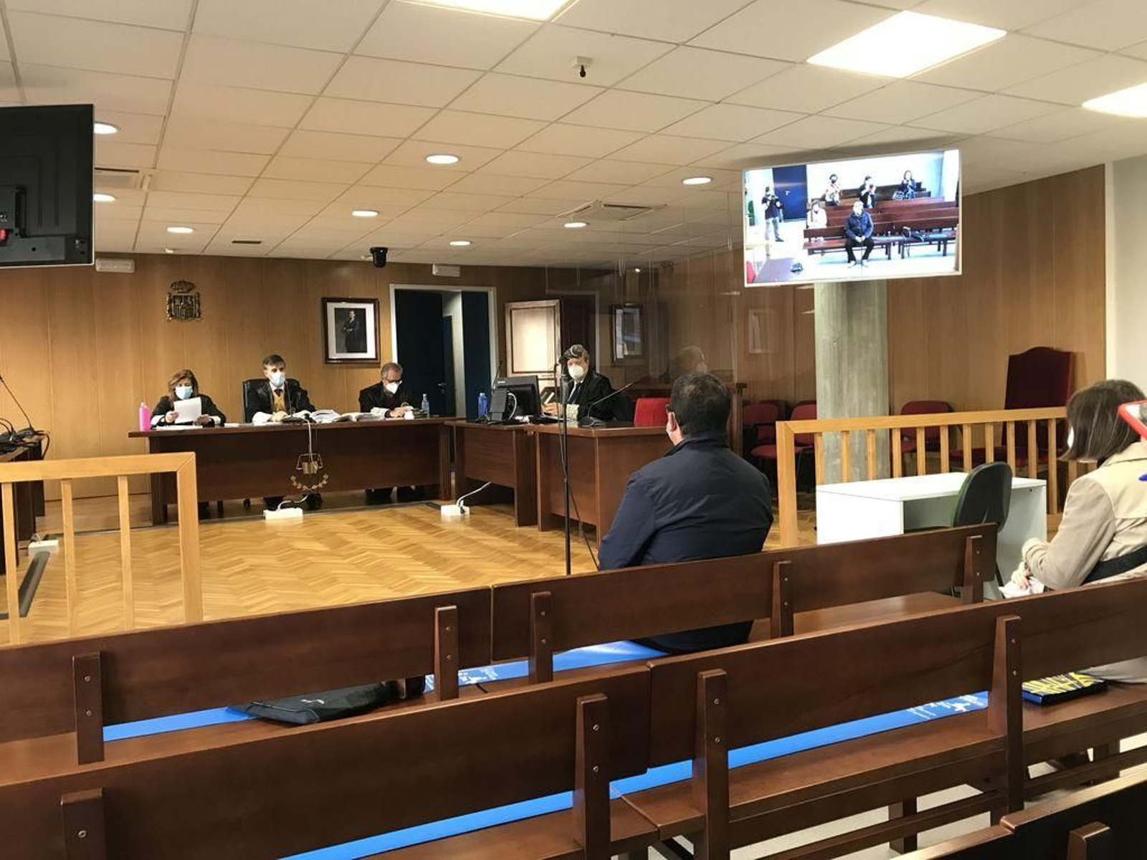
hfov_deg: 63.4
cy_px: 430
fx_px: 928
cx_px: 574
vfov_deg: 49.7
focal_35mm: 28
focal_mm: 3.99
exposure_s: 1/17
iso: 64
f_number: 1.8
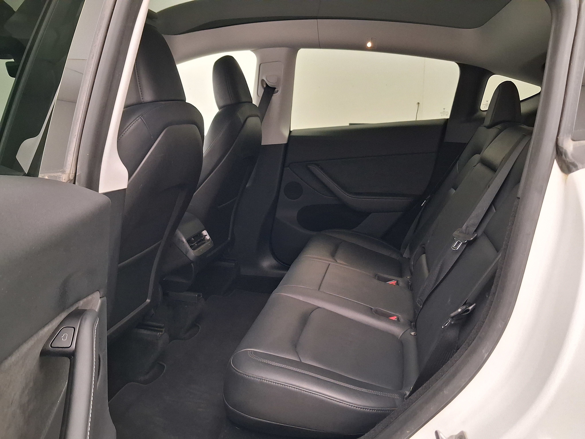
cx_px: 292
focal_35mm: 27
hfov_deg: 65.3
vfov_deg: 51.4
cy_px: 220
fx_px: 456
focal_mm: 4
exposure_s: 1/24
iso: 800
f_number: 1.8
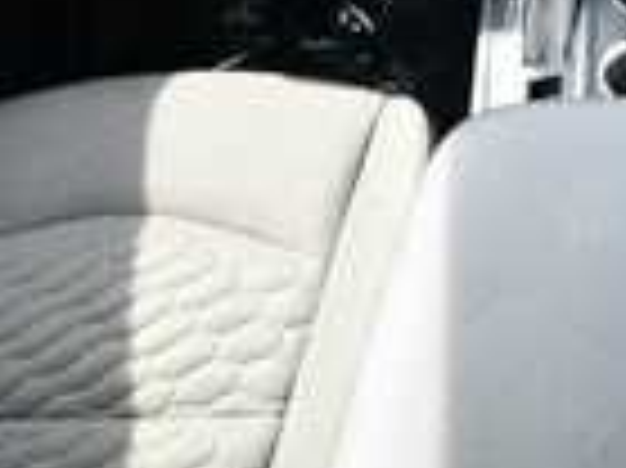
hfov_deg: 36.0
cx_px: 644
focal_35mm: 47
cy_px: -83
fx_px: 849
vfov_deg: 27.4
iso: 800
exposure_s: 1/200
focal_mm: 11.5
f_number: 4.8
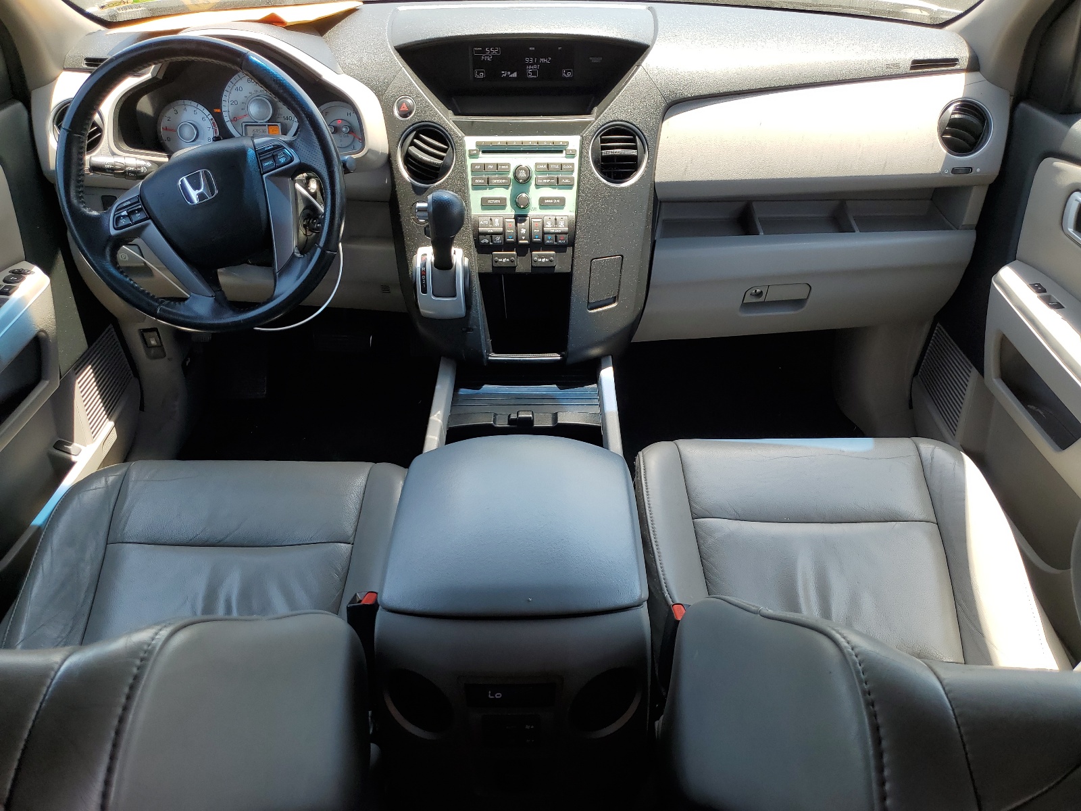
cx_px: 540
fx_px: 812
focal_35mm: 26
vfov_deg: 53.1
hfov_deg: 67.3
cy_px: 406
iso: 50
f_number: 1.5
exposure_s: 1/303
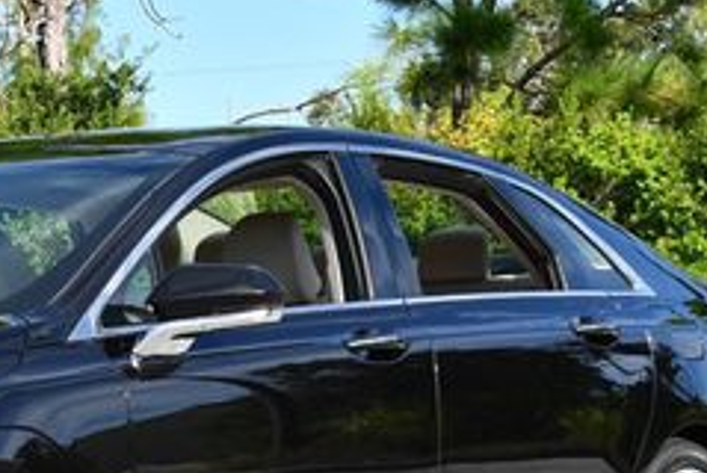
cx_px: -38
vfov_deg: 8.9
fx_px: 3048
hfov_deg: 13.0
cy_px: 334
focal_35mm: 155
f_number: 8
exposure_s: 1/250
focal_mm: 29
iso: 125
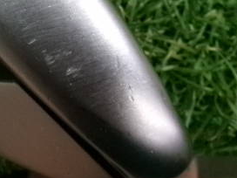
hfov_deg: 27.3
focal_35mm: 66
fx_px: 452
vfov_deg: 21.2
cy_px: -14
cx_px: -15
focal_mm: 5.1
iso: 800
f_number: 3.9
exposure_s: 1/80
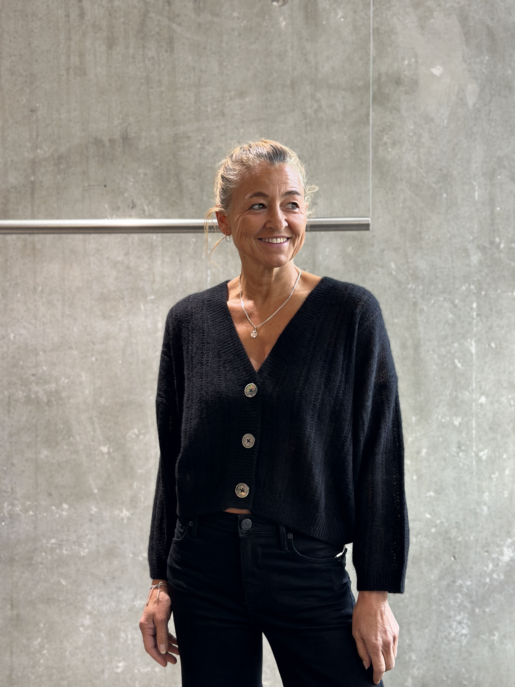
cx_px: 258
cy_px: 344
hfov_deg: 30.3
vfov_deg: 39.7
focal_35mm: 48
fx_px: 952
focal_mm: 6.86
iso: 160
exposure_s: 1/100
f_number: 1.78
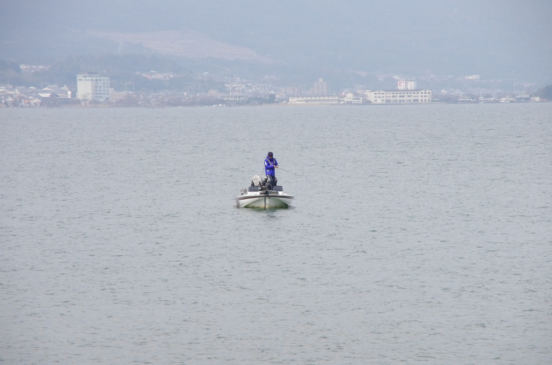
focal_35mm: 202
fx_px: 3091
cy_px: 182
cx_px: 276
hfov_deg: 10.2
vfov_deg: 6.8
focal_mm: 135
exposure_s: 1/4000
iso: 3200
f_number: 8
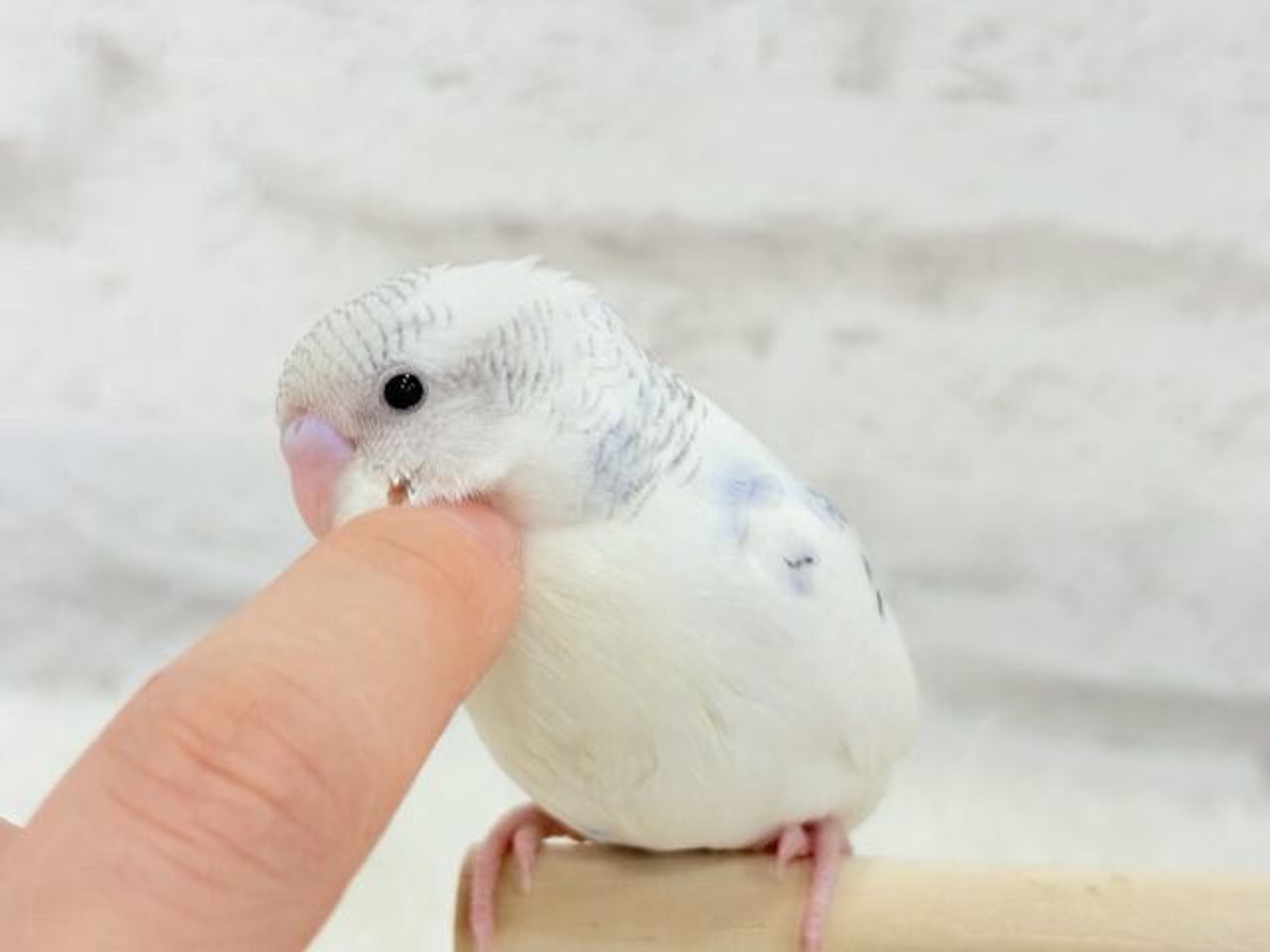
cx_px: 635
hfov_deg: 36.8
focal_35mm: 52
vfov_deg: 28.0
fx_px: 1908
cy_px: 476
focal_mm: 5.96
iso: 32
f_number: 1.6
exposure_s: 1/50
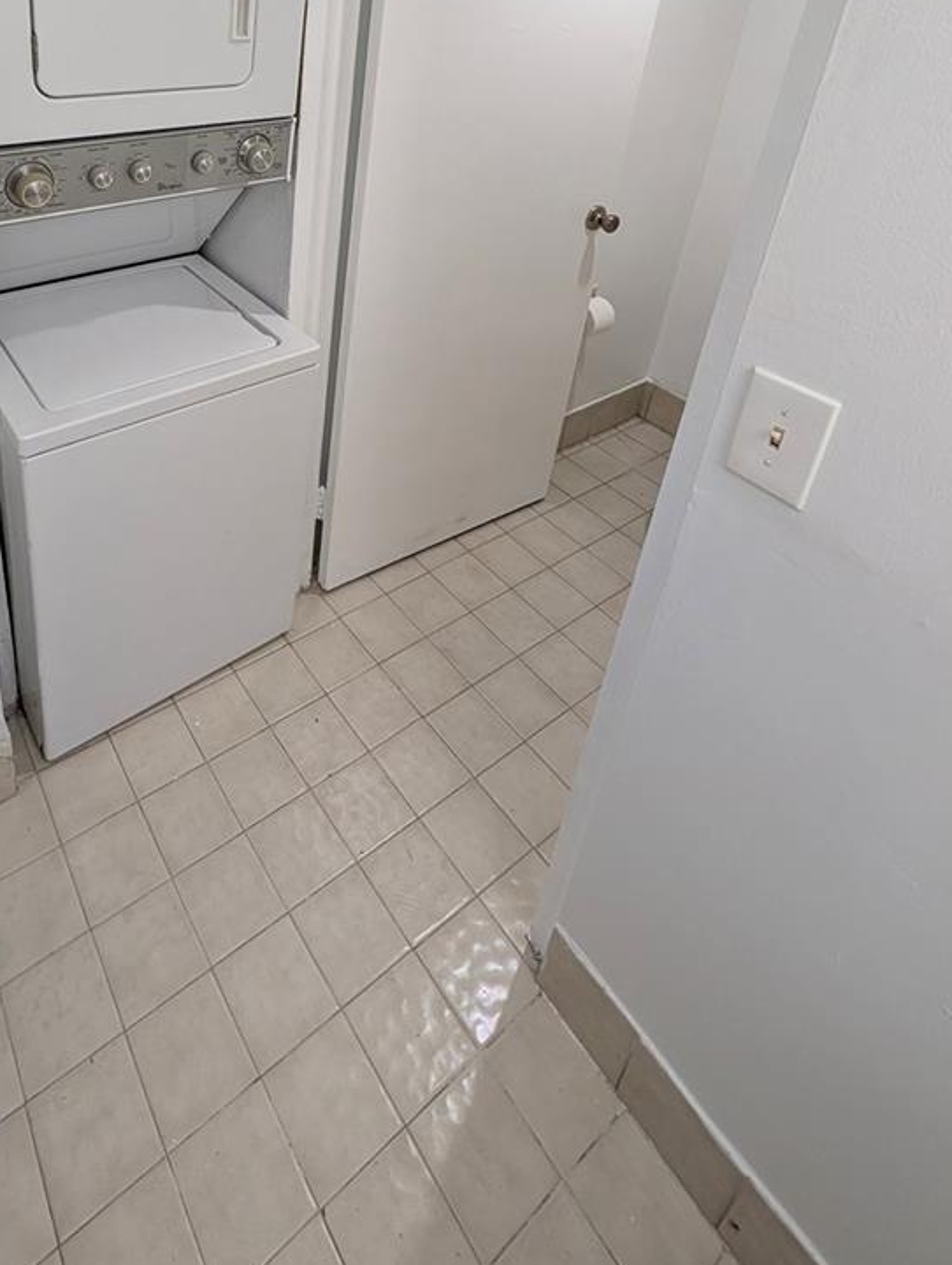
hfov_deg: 63.2
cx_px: 270
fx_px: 732
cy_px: 249
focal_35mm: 20
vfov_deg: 73.0
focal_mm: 2.02
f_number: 1.7
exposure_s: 1/120
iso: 204
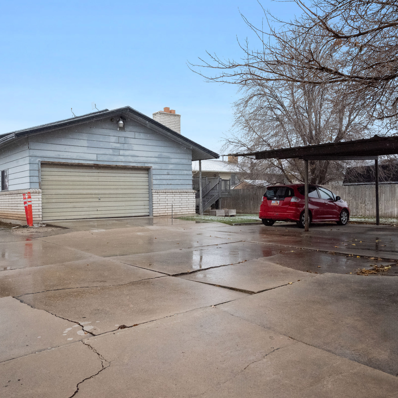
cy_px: 198
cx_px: 191
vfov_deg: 54.6
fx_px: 386
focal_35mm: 30
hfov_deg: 54.6
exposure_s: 1/800
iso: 6400
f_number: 8
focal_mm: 22.5
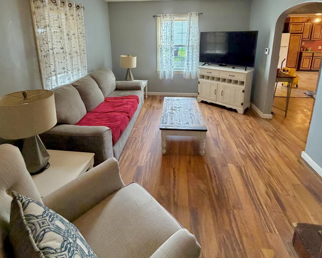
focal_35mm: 19
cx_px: 161
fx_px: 181
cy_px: 76
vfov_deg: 67.9
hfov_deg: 83.3
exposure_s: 1/60
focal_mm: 2.22
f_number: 2.2
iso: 400
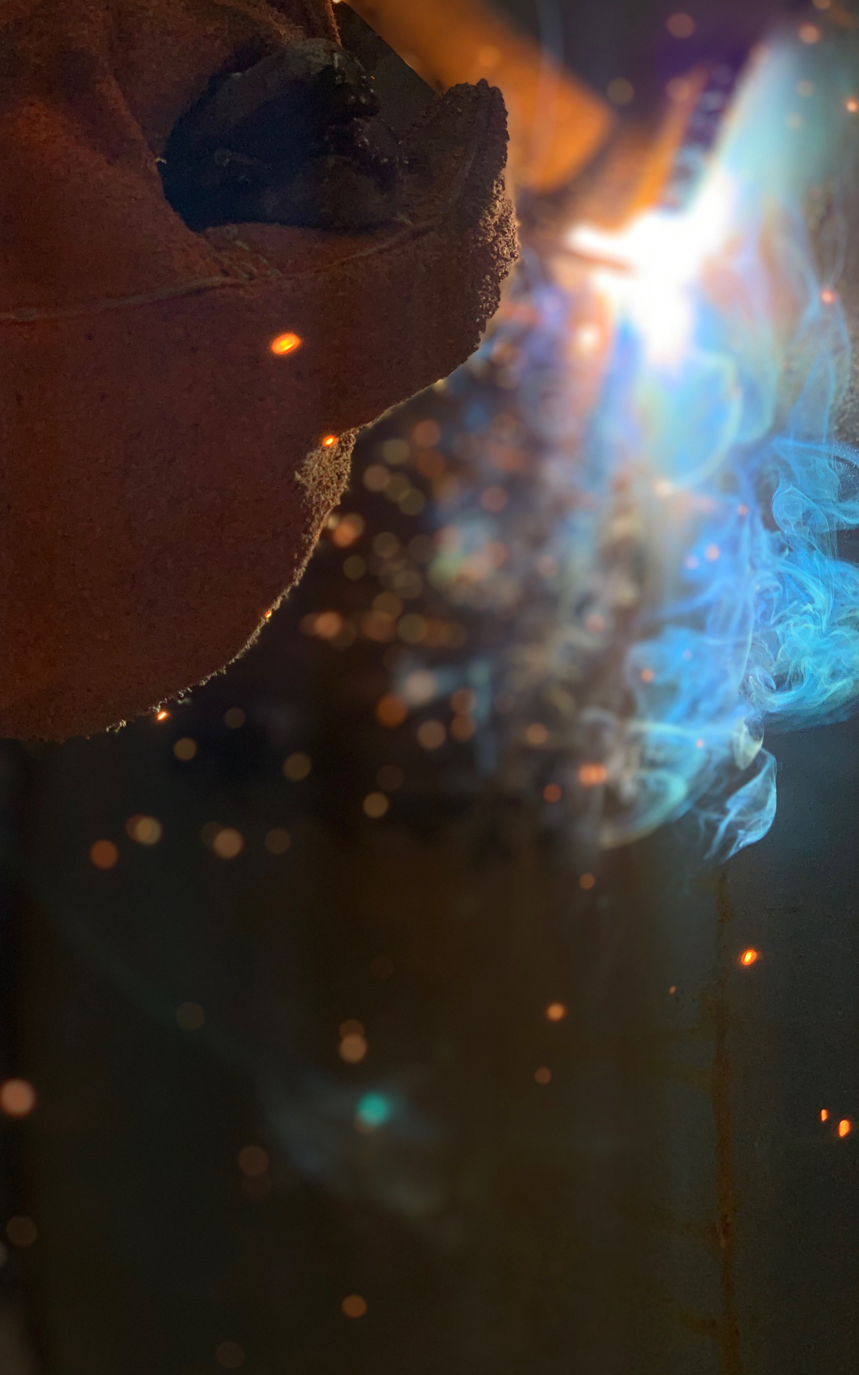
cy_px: 677
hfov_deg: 23.1
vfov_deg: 36.3
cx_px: 517
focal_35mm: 56
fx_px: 2098
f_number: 2.4
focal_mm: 6
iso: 16
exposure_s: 1/1261
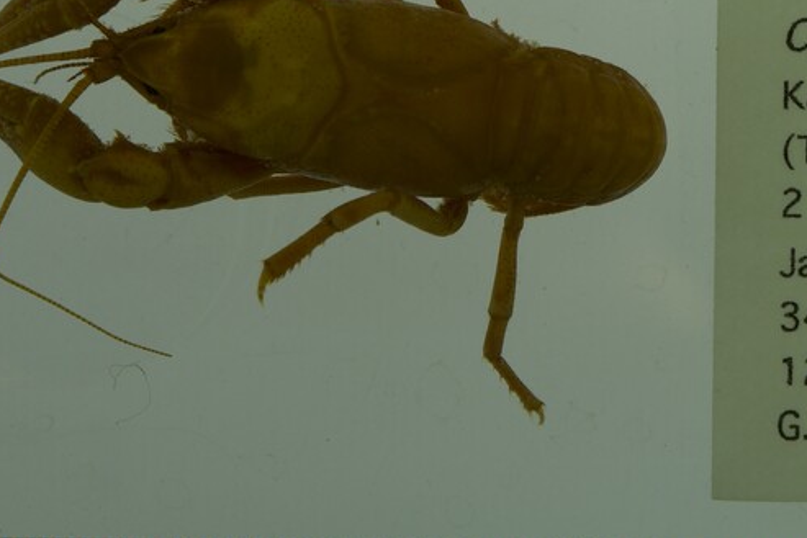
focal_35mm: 146
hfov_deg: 13.8
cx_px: 835
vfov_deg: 9.3
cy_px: -14
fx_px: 3274
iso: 100
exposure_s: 1/160
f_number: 10
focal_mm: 60
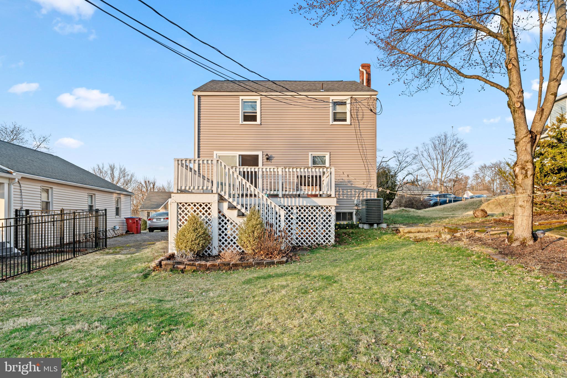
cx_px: 284
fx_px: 315
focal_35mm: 20
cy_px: 189
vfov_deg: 61.9
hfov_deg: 84.0
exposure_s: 1/15
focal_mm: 20
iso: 100
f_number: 8
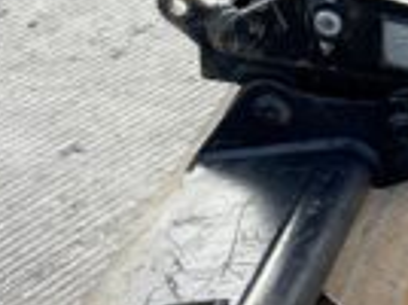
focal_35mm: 139
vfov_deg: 10.5
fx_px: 1635
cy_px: 342
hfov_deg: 12.2
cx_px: 880
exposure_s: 1/268
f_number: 1.8
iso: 16
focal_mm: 3
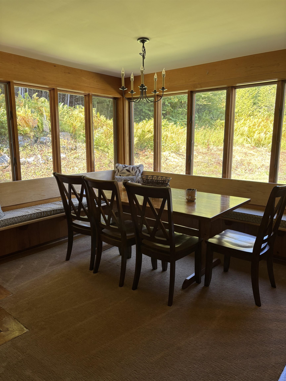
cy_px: 190
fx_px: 286
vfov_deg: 67.3
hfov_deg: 53.1
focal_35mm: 26
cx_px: 143
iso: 80
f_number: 1.6
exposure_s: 1/121
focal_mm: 5.96
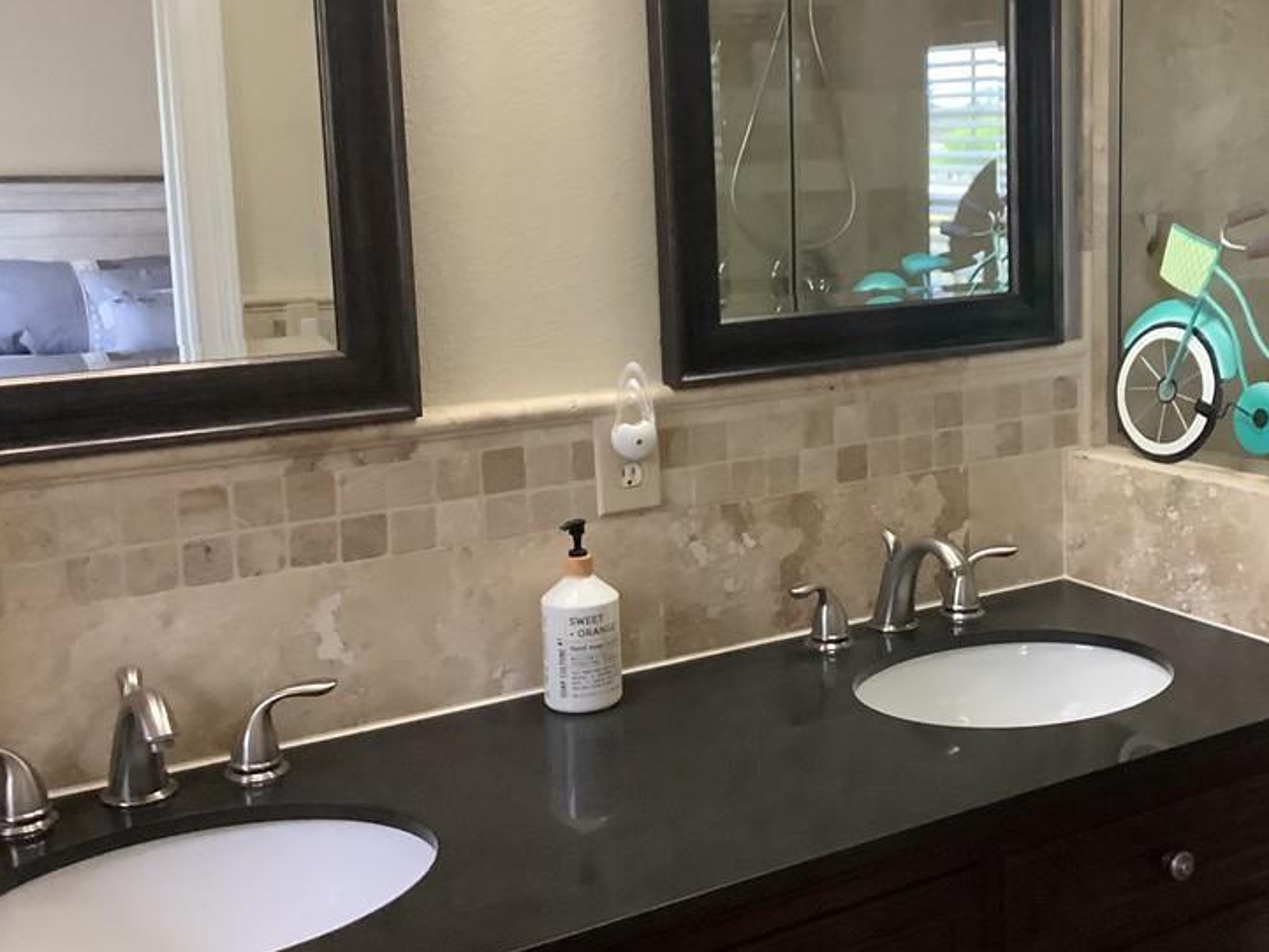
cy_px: 364
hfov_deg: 42.3
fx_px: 1613
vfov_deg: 32.7
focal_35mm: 44
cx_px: 864
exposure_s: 1/50
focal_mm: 3.3
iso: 400
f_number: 2.4
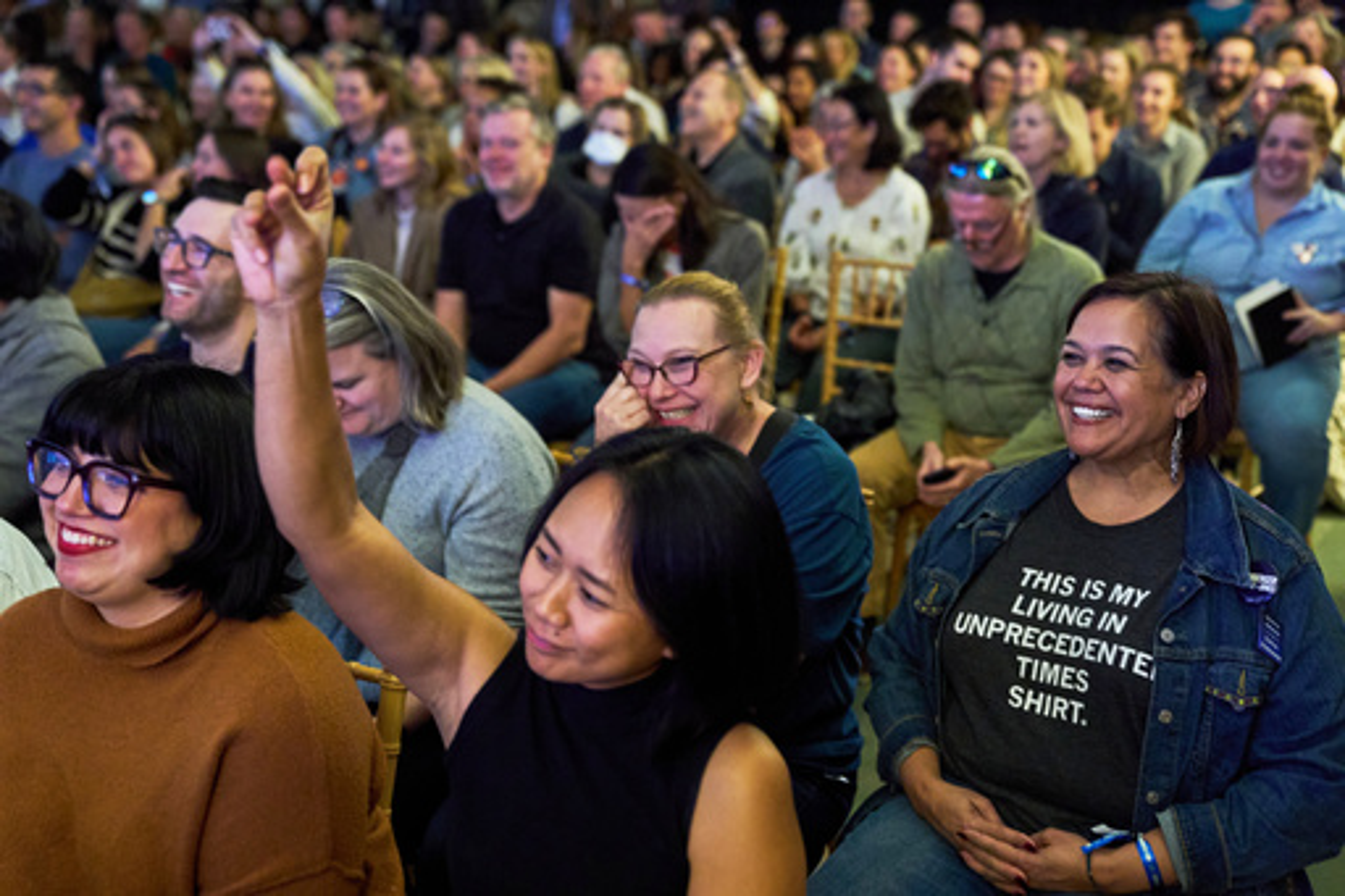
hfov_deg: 39.6
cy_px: 448
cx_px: 672
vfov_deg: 27.0
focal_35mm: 50
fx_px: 1867
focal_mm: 50
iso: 4000
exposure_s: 1/125
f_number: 2.8
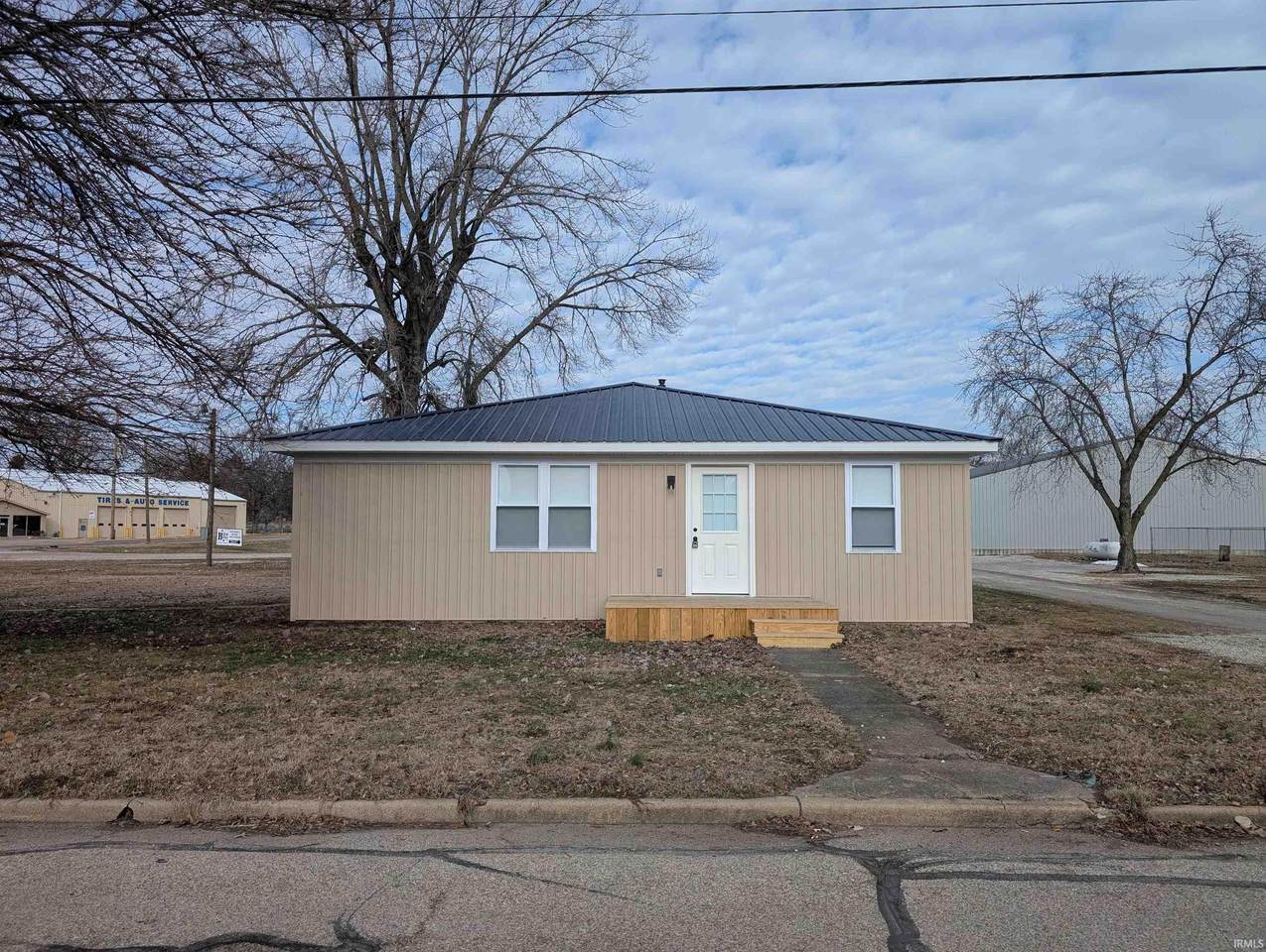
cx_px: 633
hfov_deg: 71.5
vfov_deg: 56.9
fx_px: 879
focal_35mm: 24
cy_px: 476
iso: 19
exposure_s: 1/858
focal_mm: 6.9
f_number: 1.68
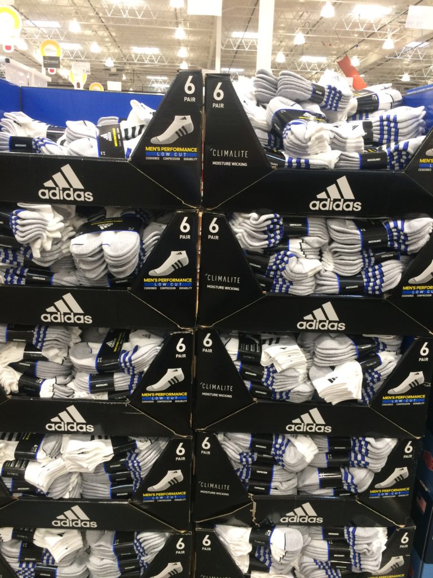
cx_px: 216
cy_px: 289
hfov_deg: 48.2
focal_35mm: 29
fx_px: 484
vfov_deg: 61.7
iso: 100
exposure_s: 1/30
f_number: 2.2
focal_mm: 4.15
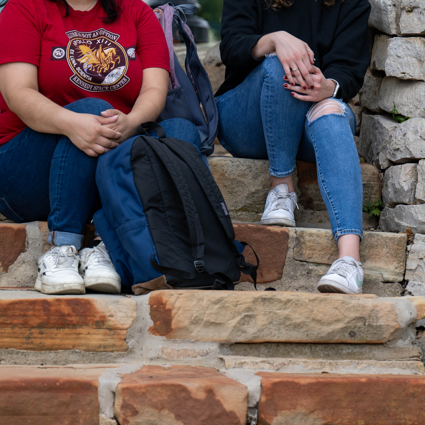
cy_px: 108
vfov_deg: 10.9
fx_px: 2222
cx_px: 351
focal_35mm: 160
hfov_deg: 10.9
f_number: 3.2
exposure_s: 1/1000
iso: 200
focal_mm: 73
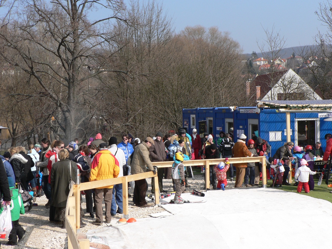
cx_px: 166
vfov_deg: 24.8
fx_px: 566
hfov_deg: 32.7
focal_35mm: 59
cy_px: 124
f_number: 4.5
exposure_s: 1/400
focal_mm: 9.9
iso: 80
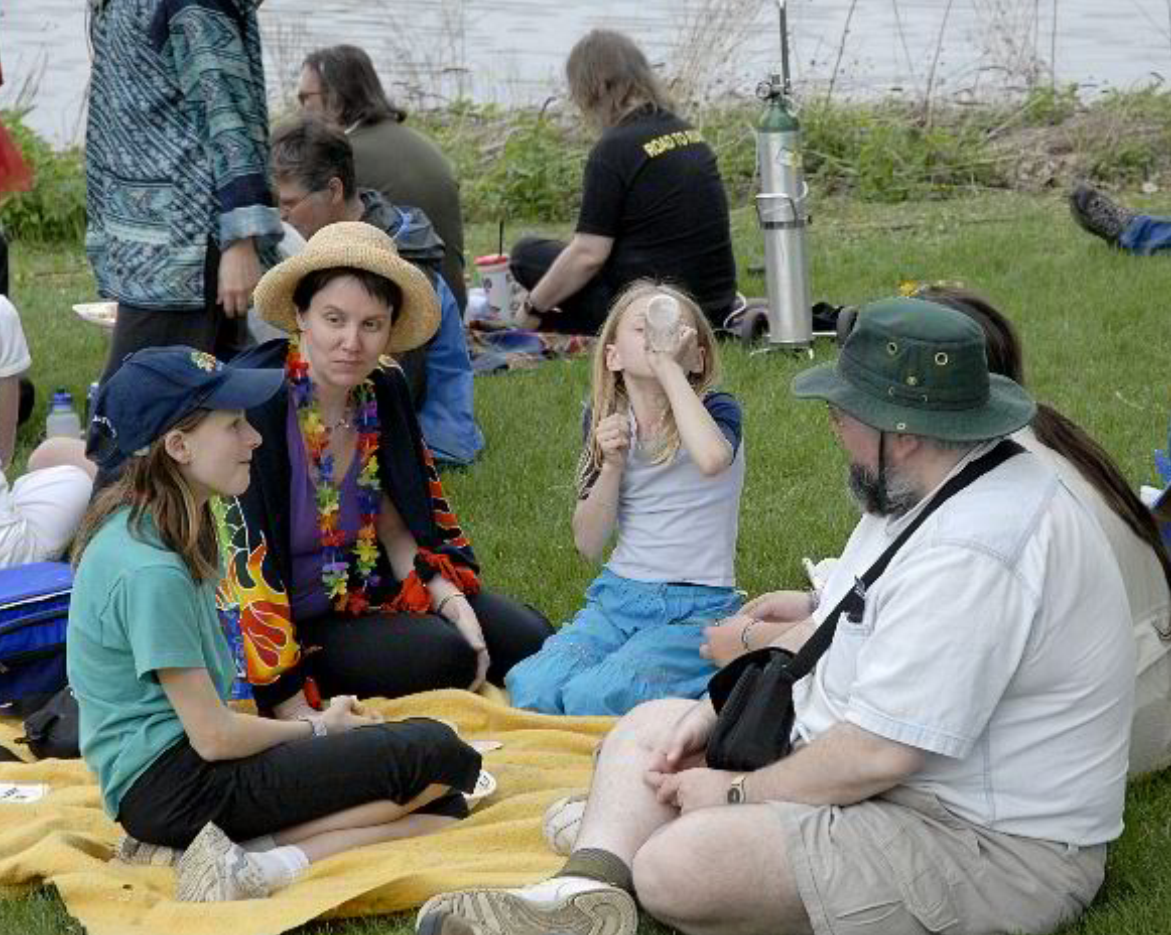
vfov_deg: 12.9
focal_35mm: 119
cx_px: 663
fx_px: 4121
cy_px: 471
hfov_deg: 16.2
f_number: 6.3
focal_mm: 70
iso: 250
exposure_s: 1/160
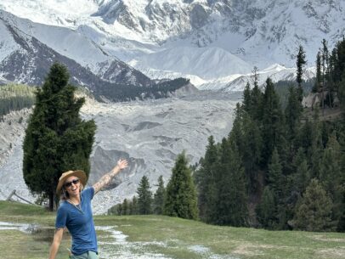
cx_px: 172
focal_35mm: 48
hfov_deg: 39.6
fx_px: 479
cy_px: 130
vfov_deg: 30.3
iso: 64
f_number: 1.78
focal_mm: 6.86
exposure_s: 1/3155
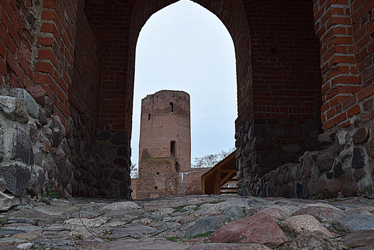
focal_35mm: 40
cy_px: 123
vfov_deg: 33.4
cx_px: 188
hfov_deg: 48.4
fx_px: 416
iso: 400
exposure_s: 1/125
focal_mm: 26
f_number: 9
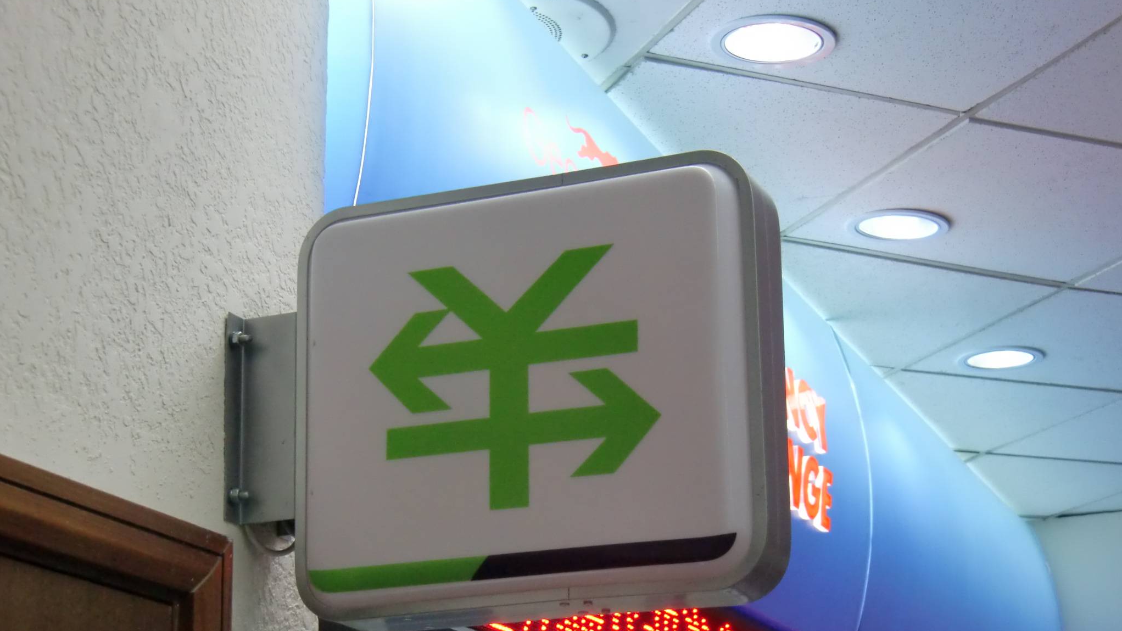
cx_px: 561
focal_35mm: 71
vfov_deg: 17.0
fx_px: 2112
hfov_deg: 29.7
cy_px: 397
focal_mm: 11.6
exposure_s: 1/50
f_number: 4.4
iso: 400
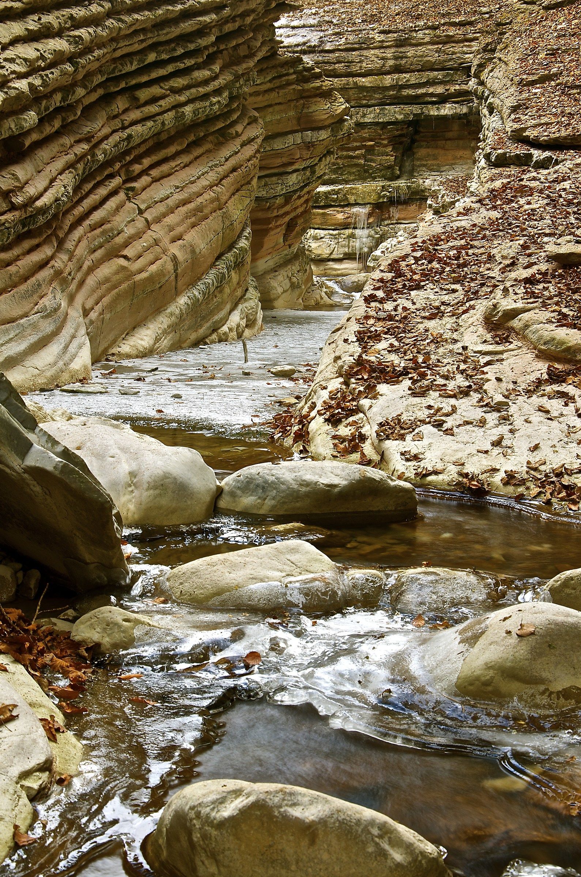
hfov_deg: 22.5
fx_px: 1459
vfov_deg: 33.5
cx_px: 290
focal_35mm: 60
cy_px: 438
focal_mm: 40
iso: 100
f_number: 11
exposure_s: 1
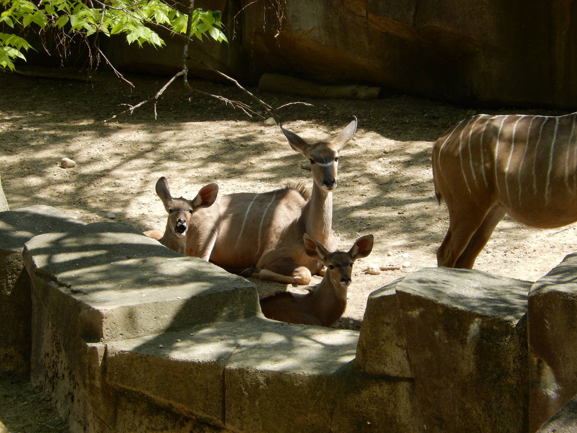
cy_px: 216
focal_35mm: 185
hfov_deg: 10.7
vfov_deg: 8.0
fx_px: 3084
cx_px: 288
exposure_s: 1/250
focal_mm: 33.3
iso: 160
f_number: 5.7
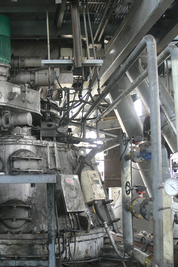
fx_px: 363
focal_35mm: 49
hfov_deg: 26.6
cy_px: 133
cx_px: 18
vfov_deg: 40.3
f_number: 2.8
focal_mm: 7.4
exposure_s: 1/25
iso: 100
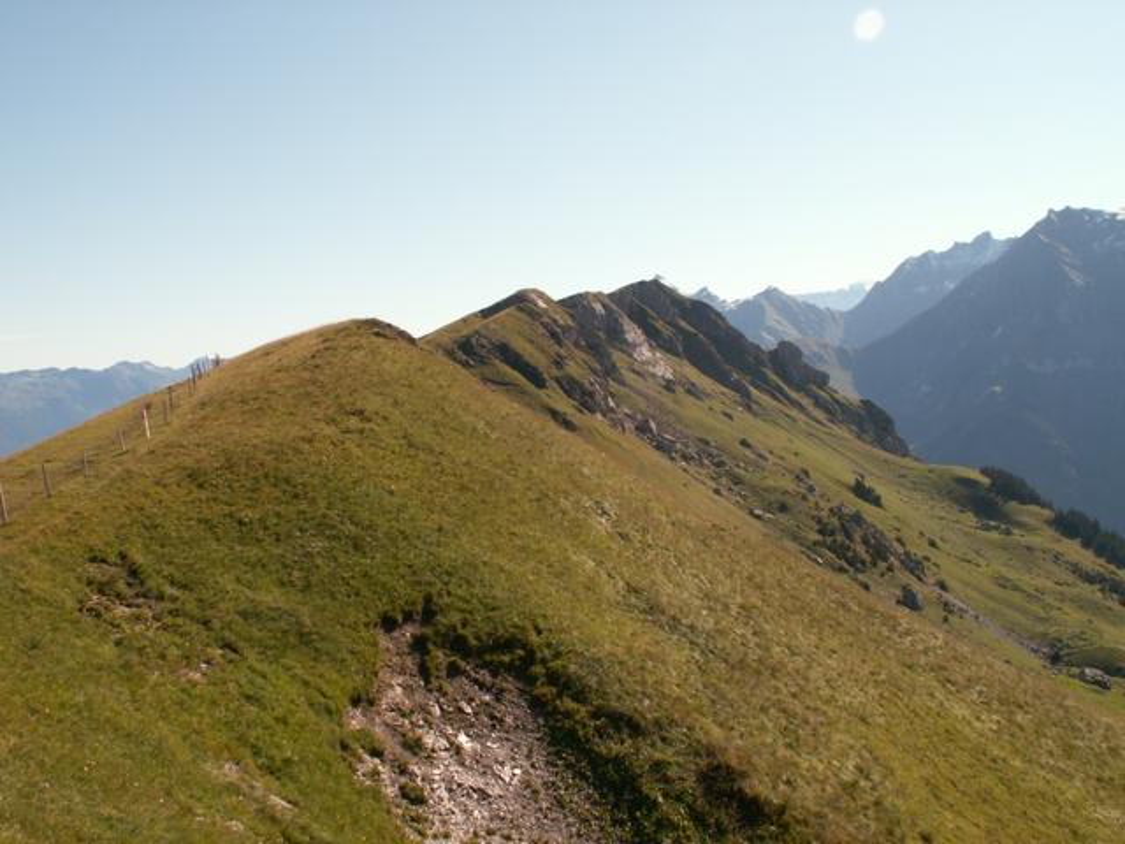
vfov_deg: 40.7
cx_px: 562
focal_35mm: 35
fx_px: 1137
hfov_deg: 52.6
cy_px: 422
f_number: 6.3
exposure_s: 1/200
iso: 50
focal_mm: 5.86
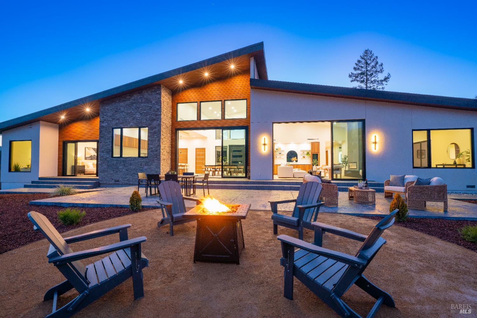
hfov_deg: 93.3
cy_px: 159
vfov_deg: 70.4
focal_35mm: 17
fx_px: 225
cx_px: 238
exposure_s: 1
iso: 320
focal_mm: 17
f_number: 9
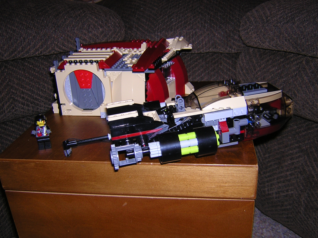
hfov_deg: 51.4
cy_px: 119
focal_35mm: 36
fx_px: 331
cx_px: 159
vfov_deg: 39.7
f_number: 2.6
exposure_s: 1/60.1
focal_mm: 4.7
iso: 100
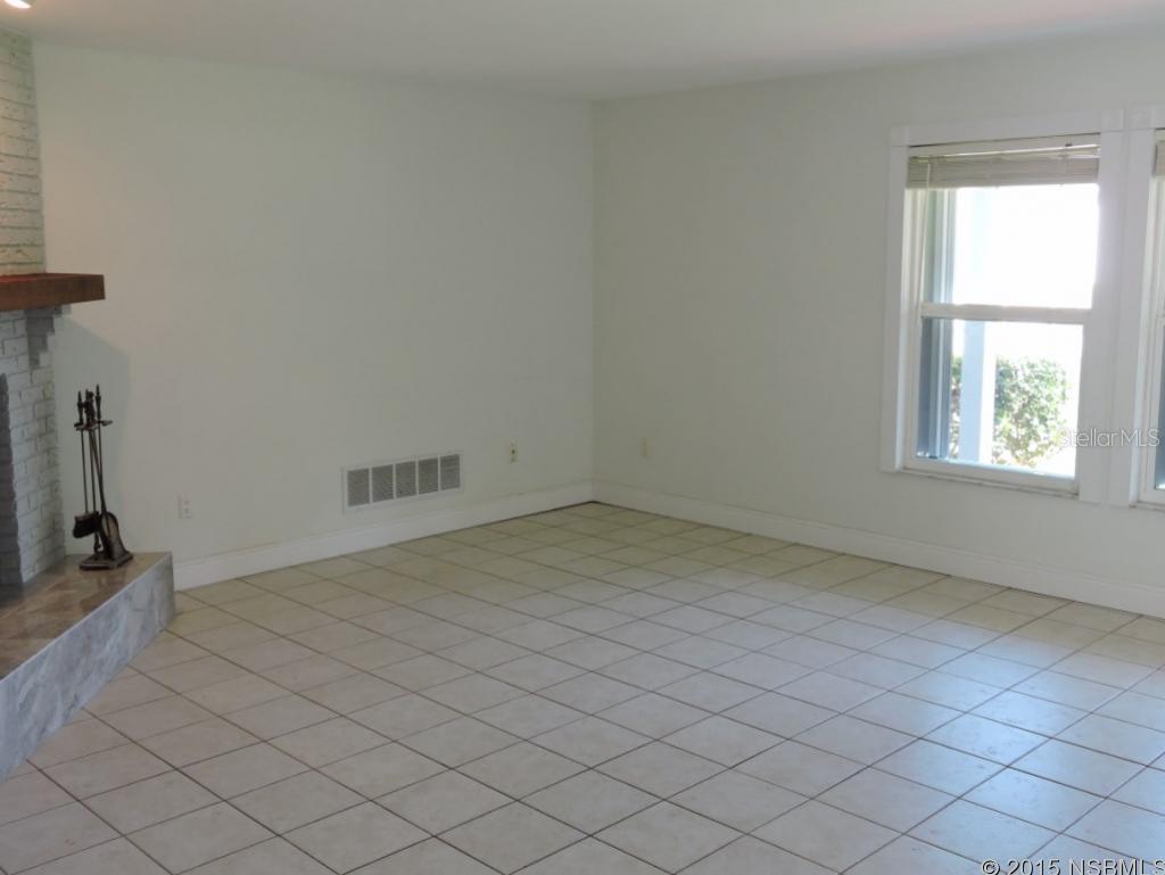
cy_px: 438
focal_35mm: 35
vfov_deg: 40.7
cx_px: 582
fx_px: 1178
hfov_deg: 52.6
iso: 180
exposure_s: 1/30
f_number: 3.8
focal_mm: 6.3
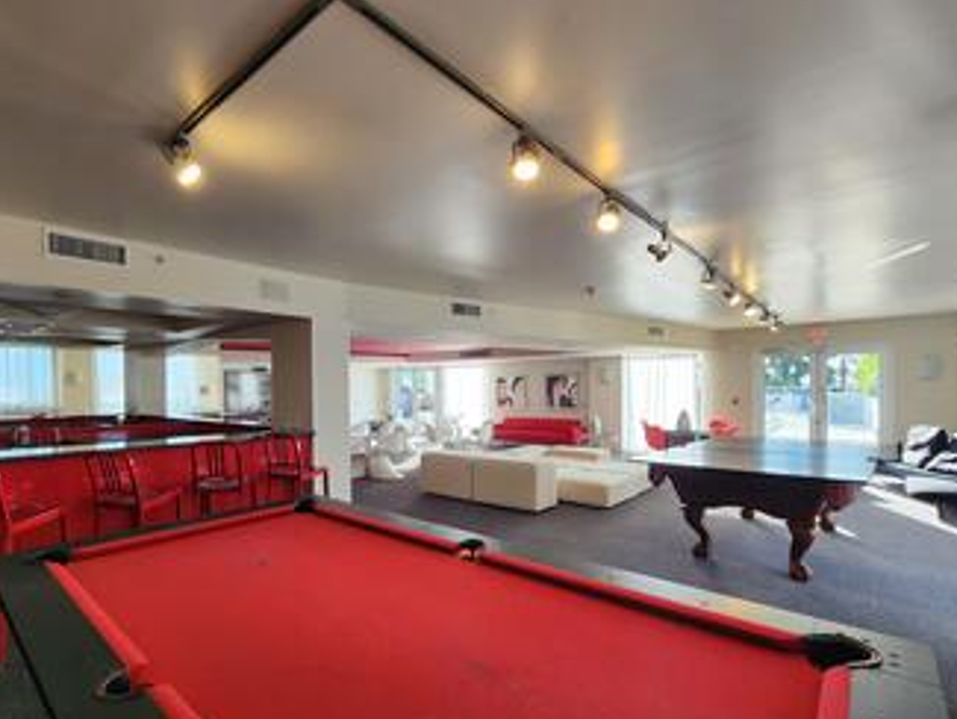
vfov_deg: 77.9
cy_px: 395
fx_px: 443
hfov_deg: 94.2
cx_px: 436
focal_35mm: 16
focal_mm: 2.2
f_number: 2.2
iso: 64
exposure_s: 1/60
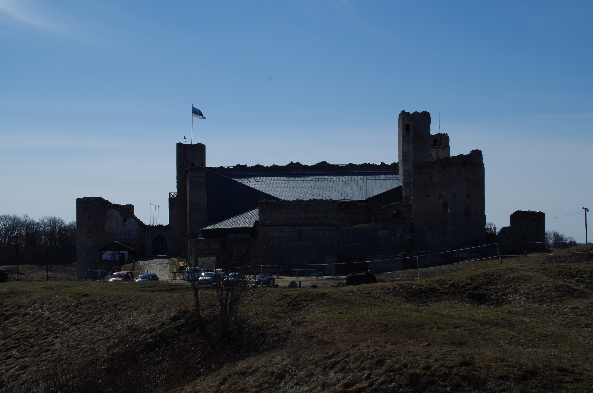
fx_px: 986
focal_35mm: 60
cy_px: 196
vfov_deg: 22.5
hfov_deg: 33.5
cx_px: 296
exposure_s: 1/250
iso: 100
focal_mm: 40
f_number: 14
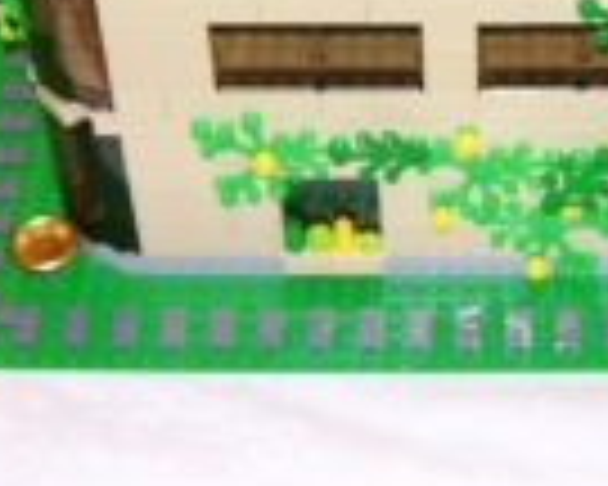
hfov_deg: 16.4
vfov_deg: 12.9
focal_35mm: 117
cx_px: 437
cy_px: -68
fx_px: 2105
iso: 80
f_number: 2.7
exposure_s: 1/60
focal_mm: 6
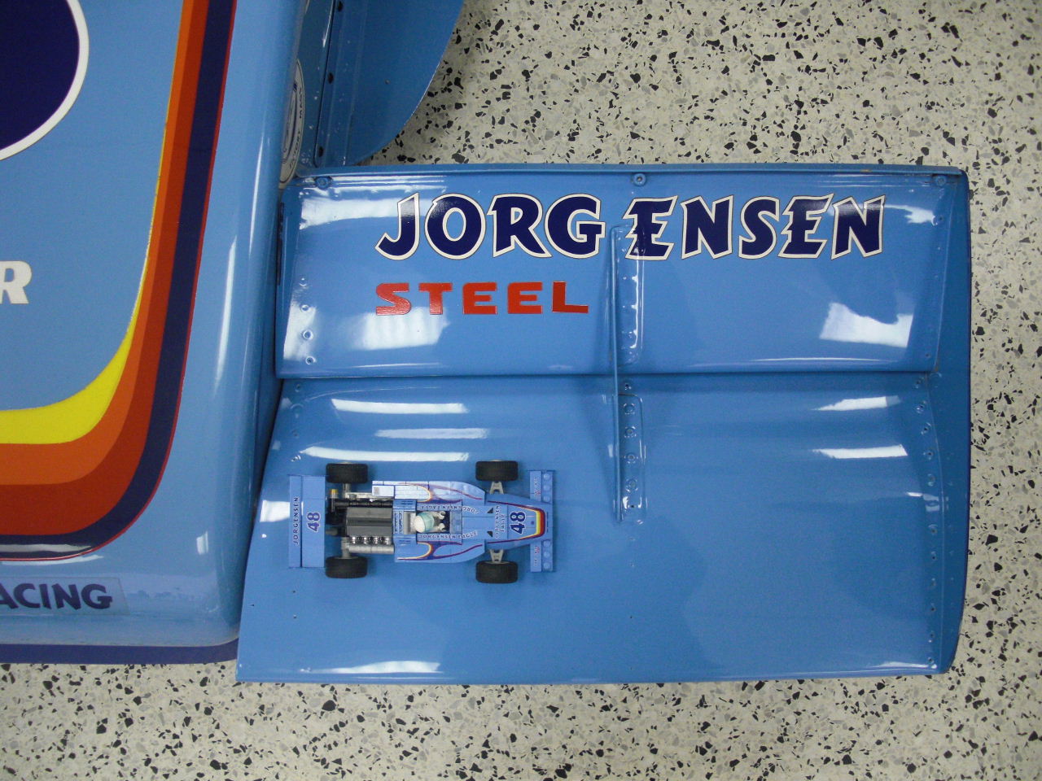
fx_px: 1084
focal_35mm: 36
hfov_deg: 51.4
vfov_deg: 39.7
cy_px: 390
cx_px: 521
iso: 200
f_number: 2.8
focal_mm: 6.3
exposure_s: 1/60
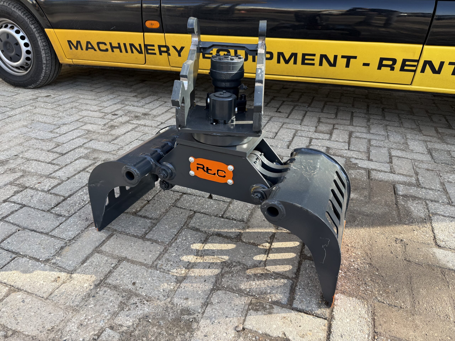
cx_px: 228
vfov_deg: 56.8
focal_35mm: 24
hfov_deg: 71.6
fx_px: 315
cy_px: 170
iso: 80
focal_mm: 6.76
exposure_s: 1/467
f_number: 1.78
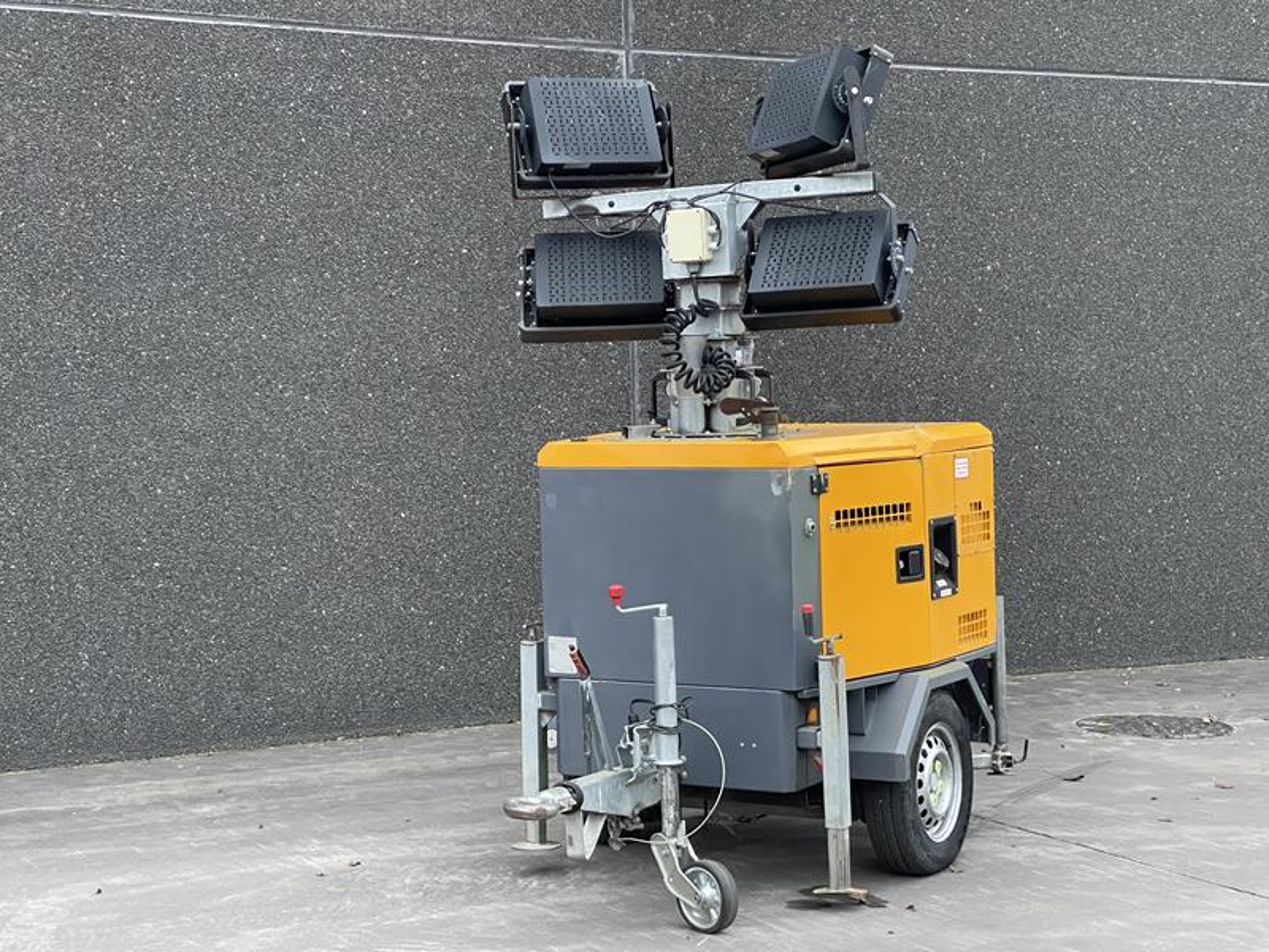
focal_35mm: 64
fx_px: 2346
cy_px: 476
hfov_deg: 30.3
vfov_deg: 22.9
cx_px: 634
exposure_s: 1/59
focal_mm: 7.5
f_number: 2.2
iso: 800
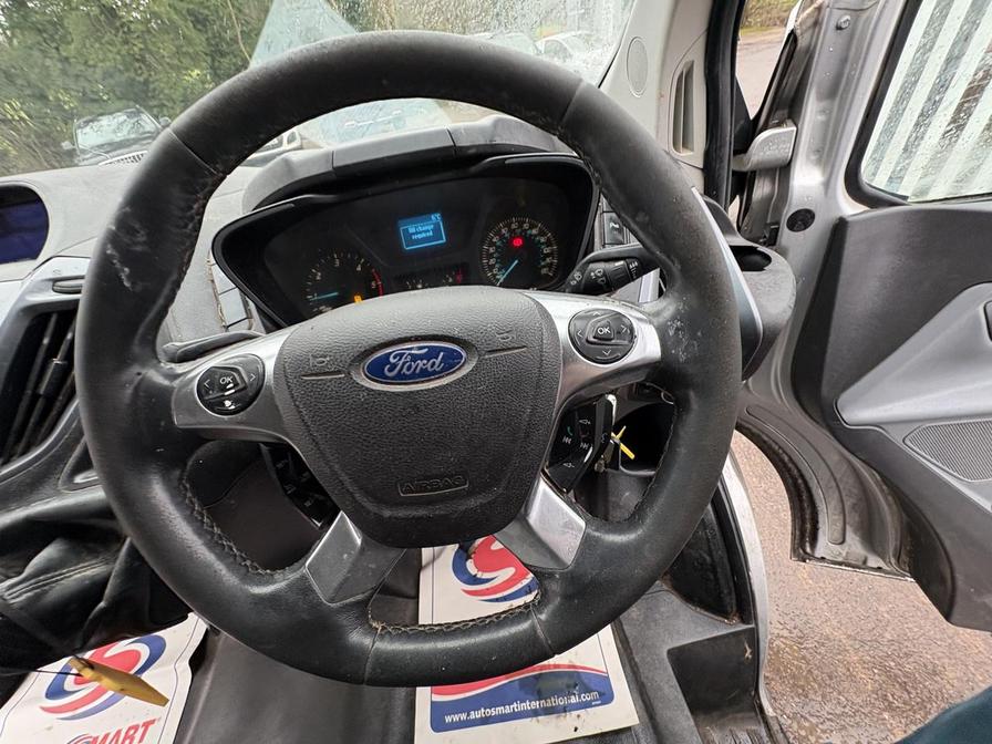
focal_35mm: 14
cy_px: 372
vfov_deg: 85.7
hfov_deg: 102.1
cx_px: 496
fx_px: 401
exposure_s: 1/65
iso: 200
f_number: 2.2
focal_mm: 2.22
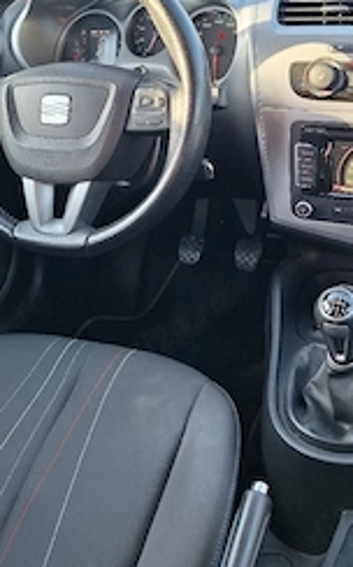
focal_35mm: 40
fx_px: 617
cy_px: 193
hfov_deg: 31.9
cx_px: 200
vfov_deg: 48.6
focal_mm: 5.54
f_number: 1.8
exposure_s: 1/116
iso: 40
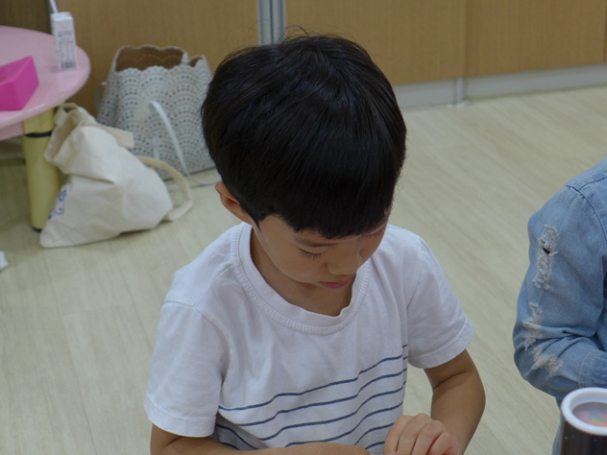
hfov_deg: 25.7
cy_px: 228
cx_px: 305
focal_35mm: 76
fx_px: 1333
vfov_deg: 19.4
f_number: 2.2
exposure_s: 1/100
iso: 200
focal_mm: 14.7
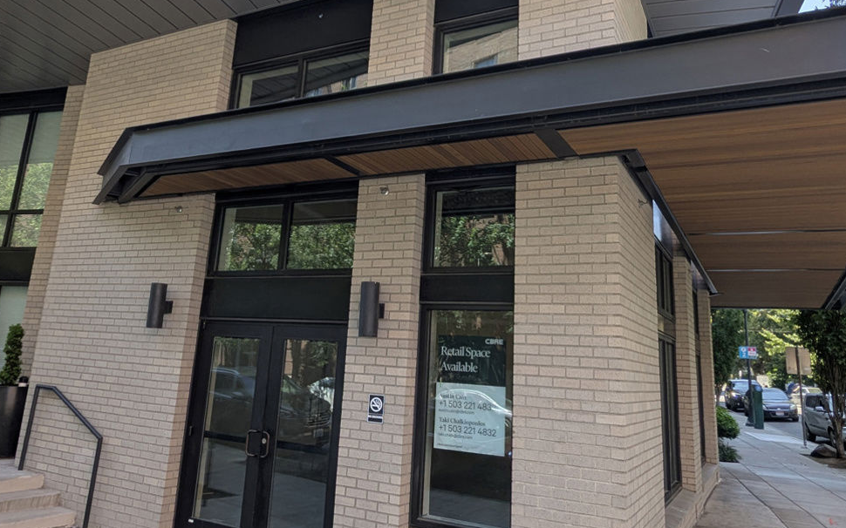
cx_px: 399
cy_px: 193
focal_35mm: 28
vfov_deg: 44.1
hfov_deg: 66.4
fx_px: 645
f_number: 2.2
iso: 56
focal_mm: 2.35
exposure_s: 1/603
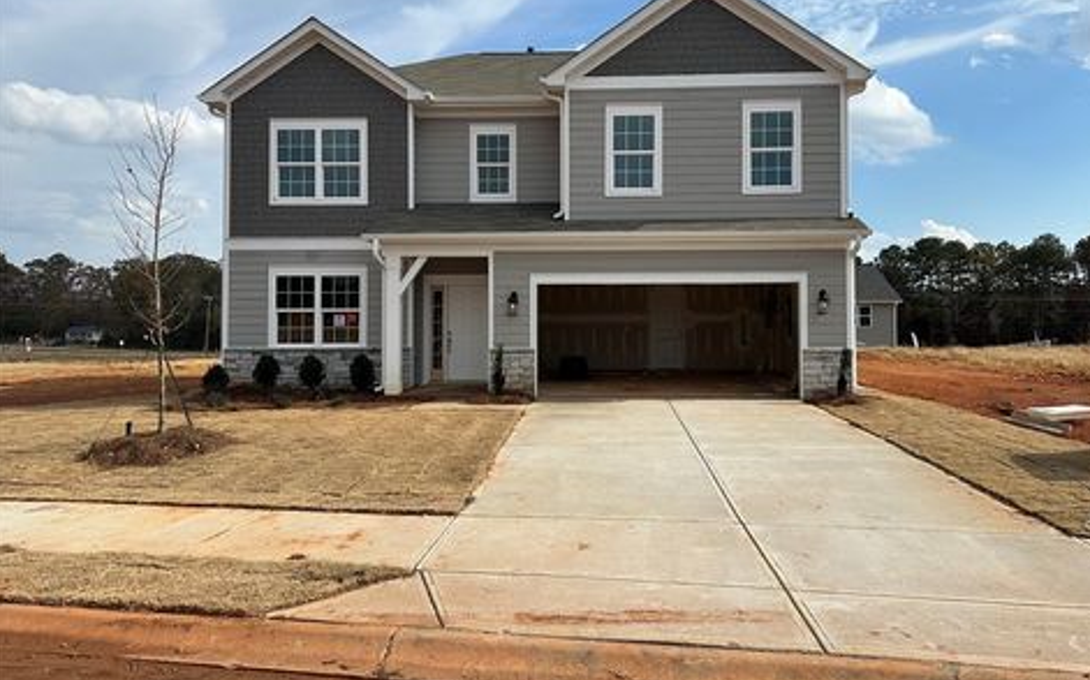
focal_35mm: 27
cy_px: 300
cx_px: 574
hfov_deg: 68.4
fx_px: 802
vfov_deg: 45.9
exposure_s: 1/6211
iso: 80
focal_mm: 6.86
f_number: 1.78
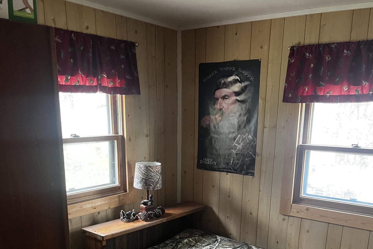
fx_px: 383
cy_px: 210
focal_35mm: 37
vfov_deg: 34.5
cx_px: 186
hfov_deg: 51.9
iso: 640
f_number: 1.6
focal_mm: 5.1
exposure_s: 1/40
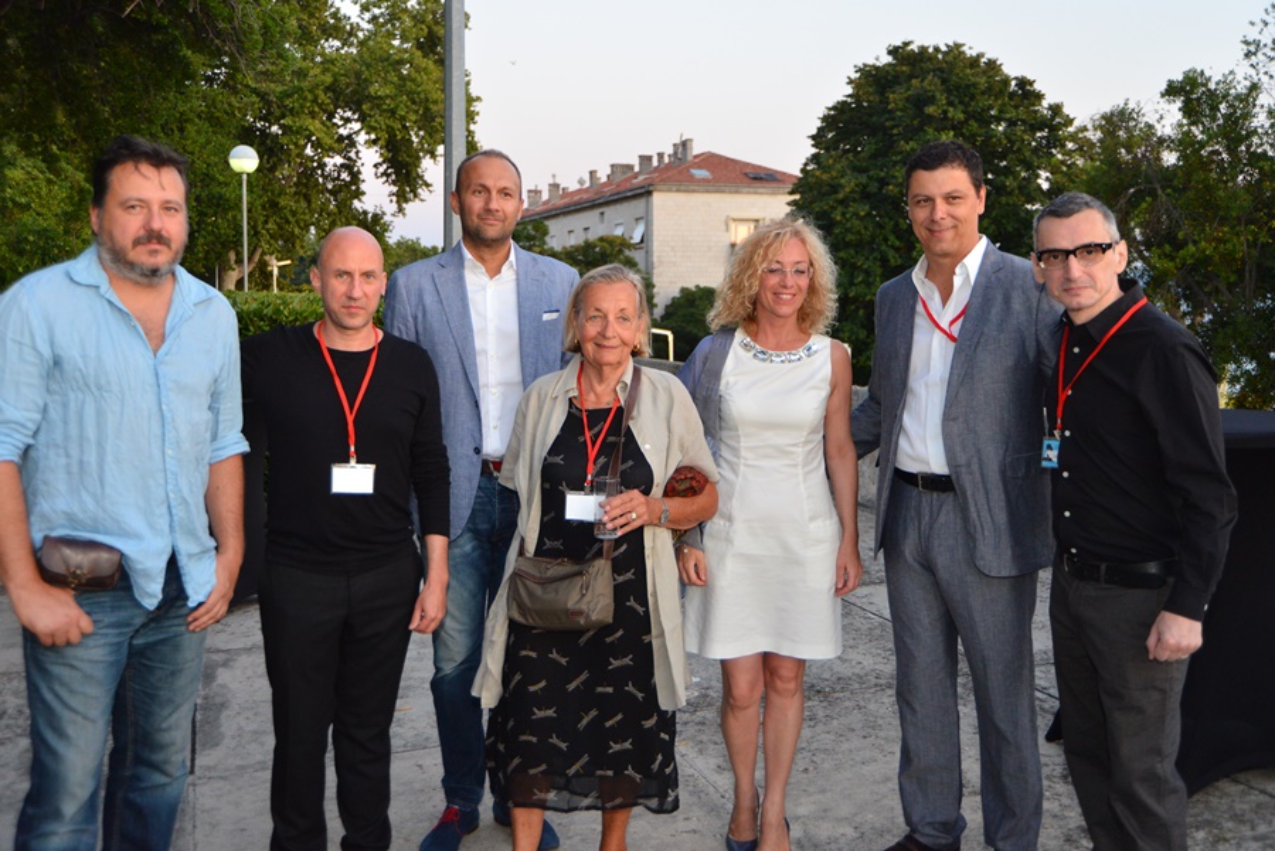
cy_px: 426
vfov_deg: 37.9
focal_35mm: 35
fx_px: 1240
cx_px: 638
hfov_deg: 54.4
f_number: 5
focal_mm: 35
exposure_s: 1/200
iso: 2500
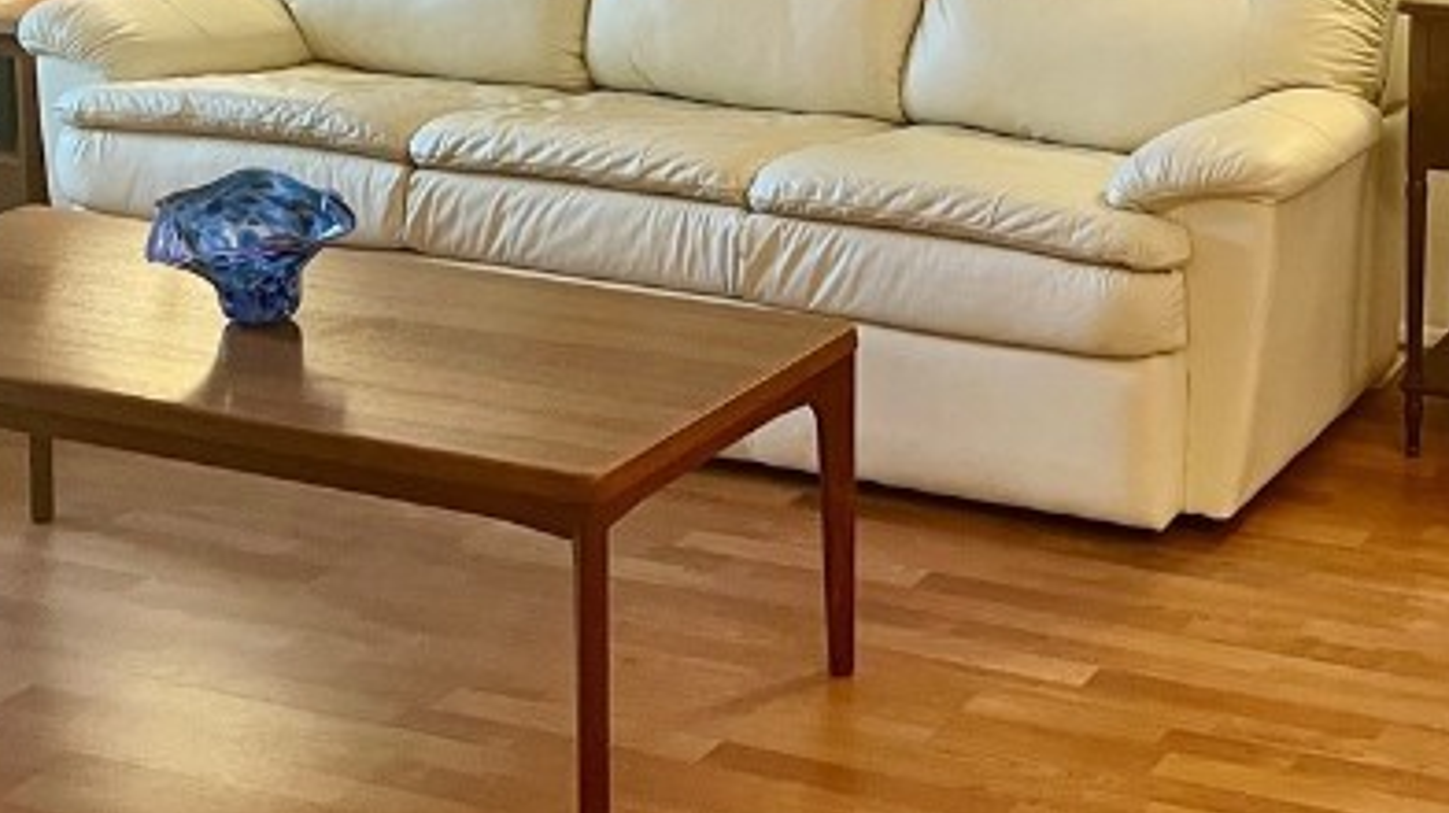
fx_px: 2842
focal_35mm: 74
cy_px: -174
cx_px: 1187
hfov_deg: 27.9
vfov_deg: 15.7
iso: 125
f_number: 1.6
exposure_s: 1/60
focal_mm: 5.1
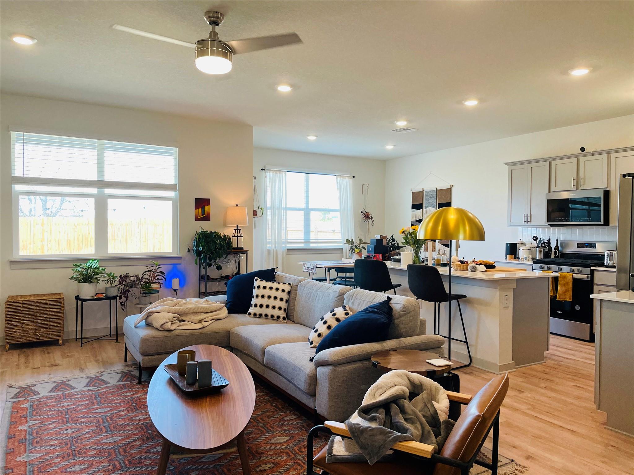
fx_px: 476
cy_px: 238
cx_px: 317
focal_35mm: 26
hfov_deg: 67.3
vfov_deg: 53.1
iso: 80
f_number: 1.6
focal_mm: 4.2
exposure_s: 1/120
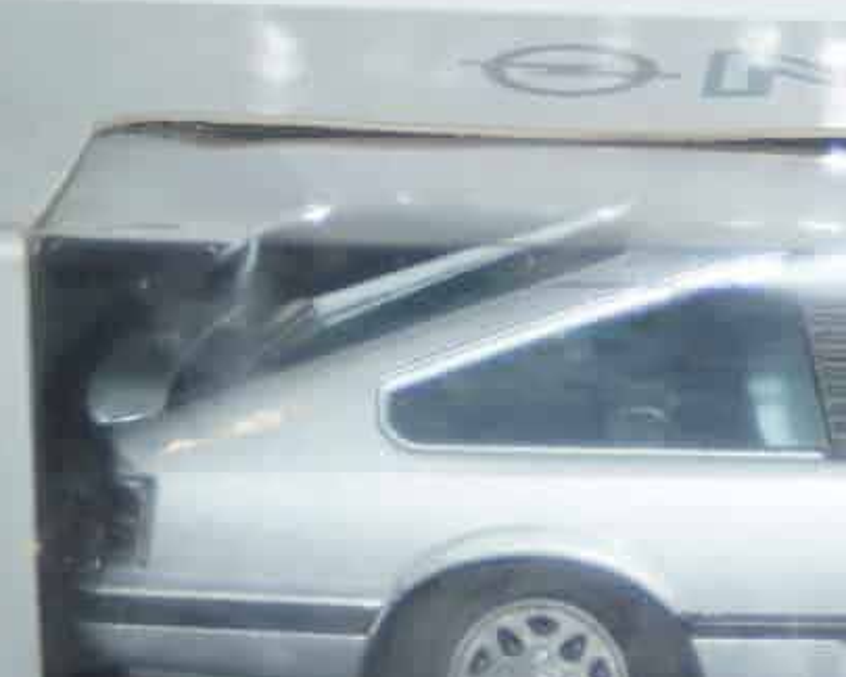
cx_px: 1172
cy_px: 488
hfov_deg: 9.9
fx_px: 4757
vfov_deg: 8.1
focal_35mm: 190
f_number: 4.5
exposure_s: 1/125
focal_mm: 40
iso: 320
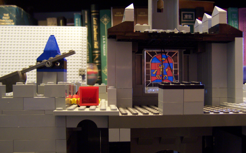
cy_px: 86
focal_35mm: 36
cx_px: 123
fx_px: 241
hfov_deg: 54.0
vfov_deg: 35.3
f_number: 2.8
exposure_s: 1/8
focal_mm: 5.5
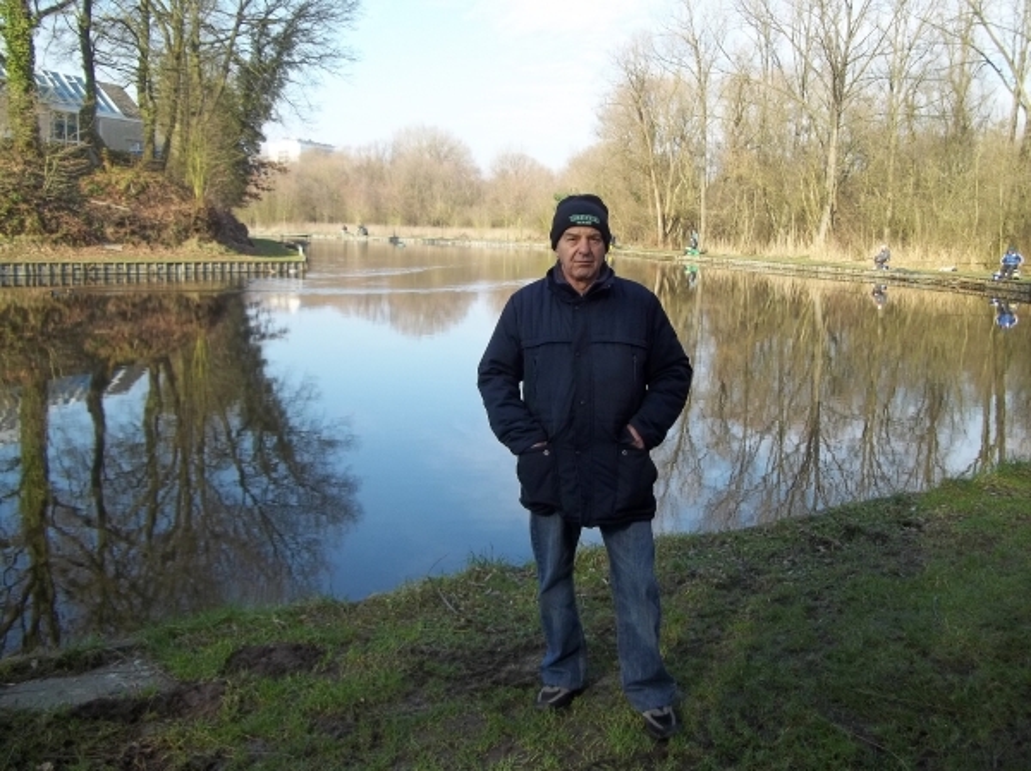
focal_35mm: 32
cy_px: 386
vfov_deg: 44.1
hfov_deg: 56.9
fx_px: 952
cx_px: 516
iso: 64
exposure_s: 1/320
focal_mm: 5.7
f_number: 2.9
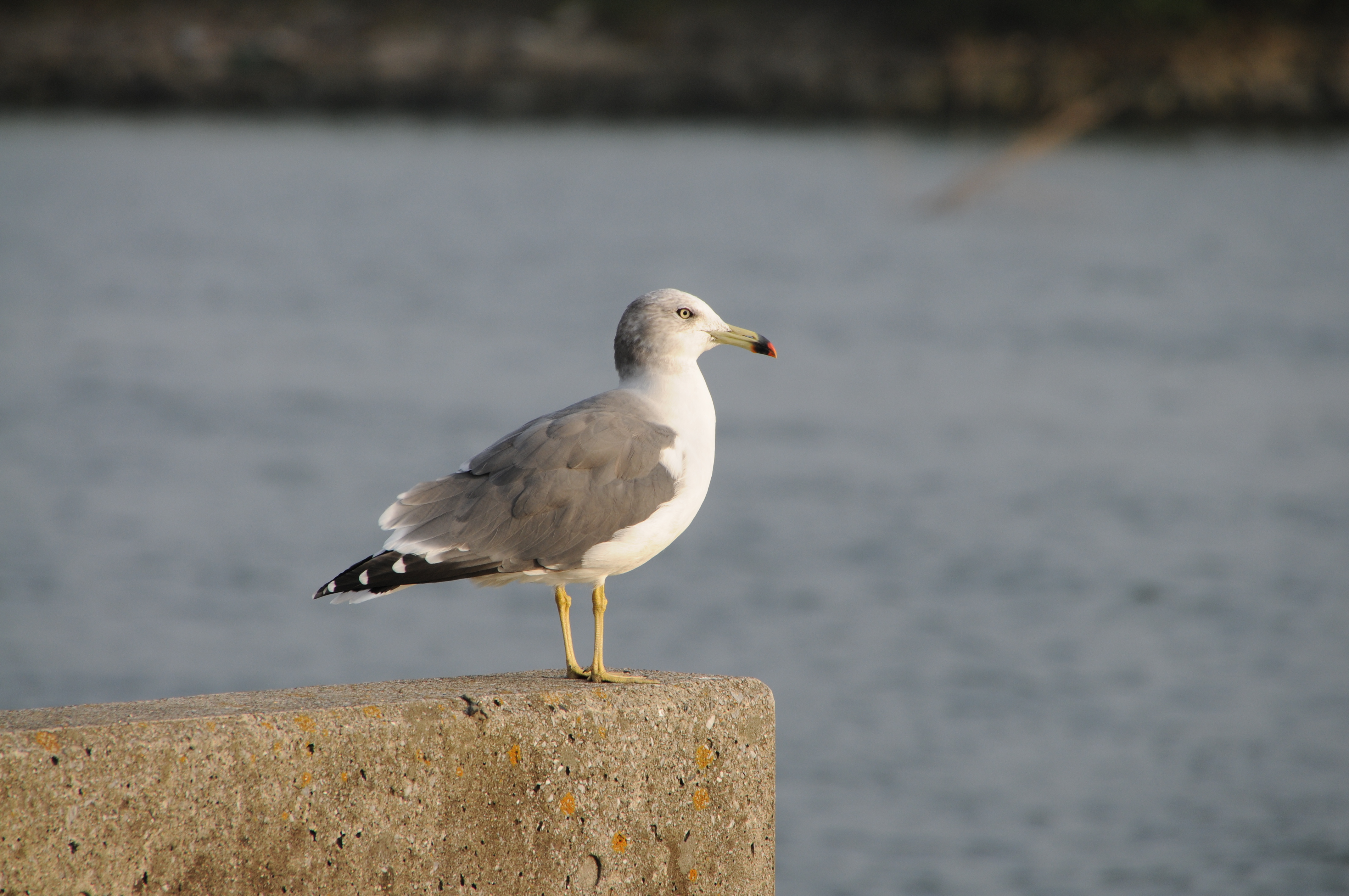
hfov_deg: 5.1
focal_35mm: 405
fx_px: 15158
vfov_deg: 3.4
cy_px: 448
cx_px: 674
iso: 200
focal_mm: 270
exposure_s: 1/320
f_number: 8
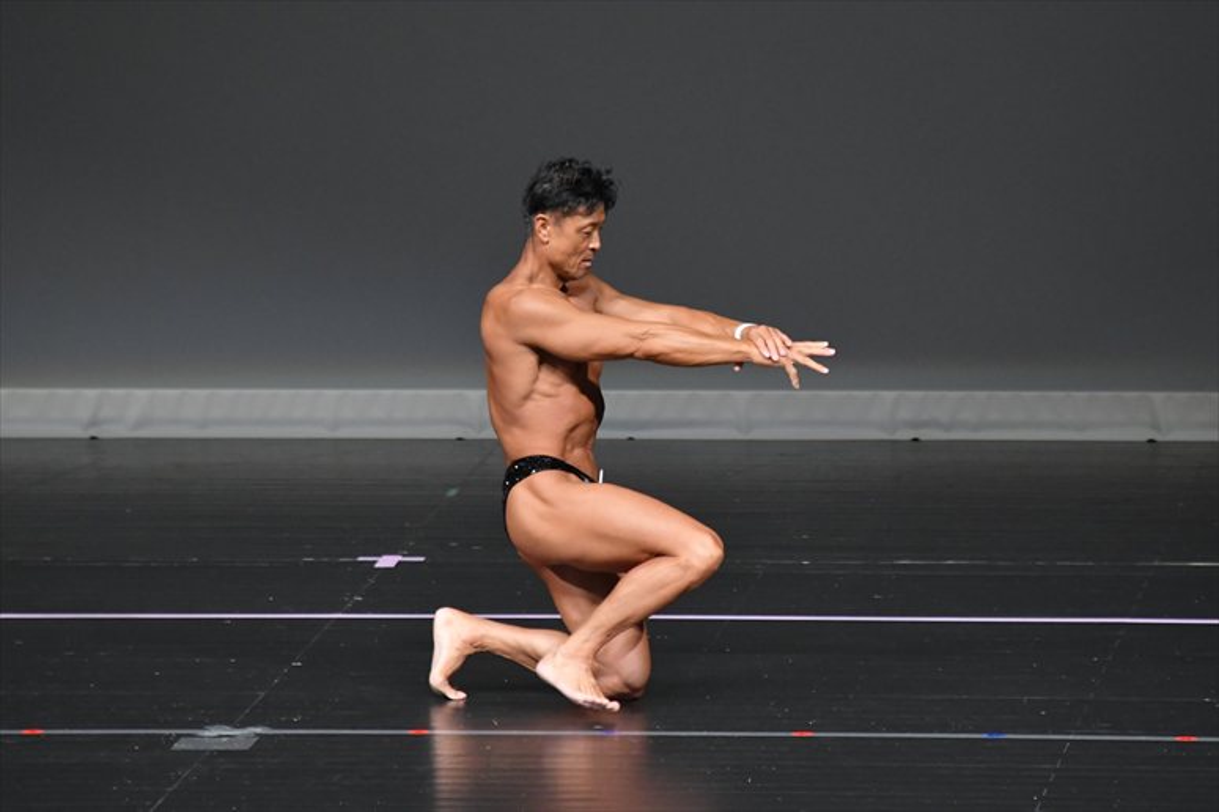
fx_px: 12692
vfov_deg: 3.7
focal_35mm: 375
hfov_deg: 5.5
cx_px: 610
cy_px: 406
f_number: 5.6
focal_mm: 250
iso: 4000
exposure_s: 1/400
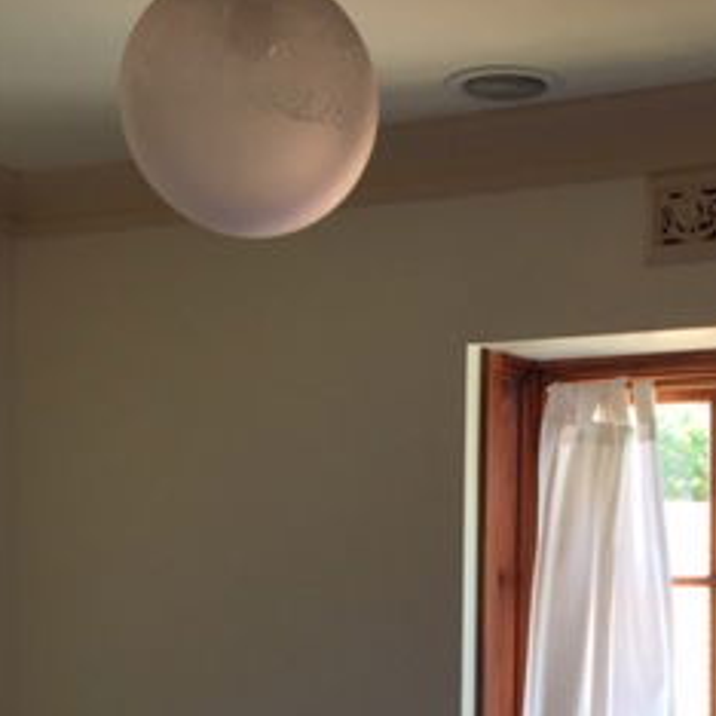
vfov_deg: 23.6
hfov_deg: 24.6
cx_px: 468
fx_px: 1638
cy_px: 722
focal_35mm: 70
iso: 40
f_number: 2.2
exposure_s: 1/100
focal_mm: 4.15
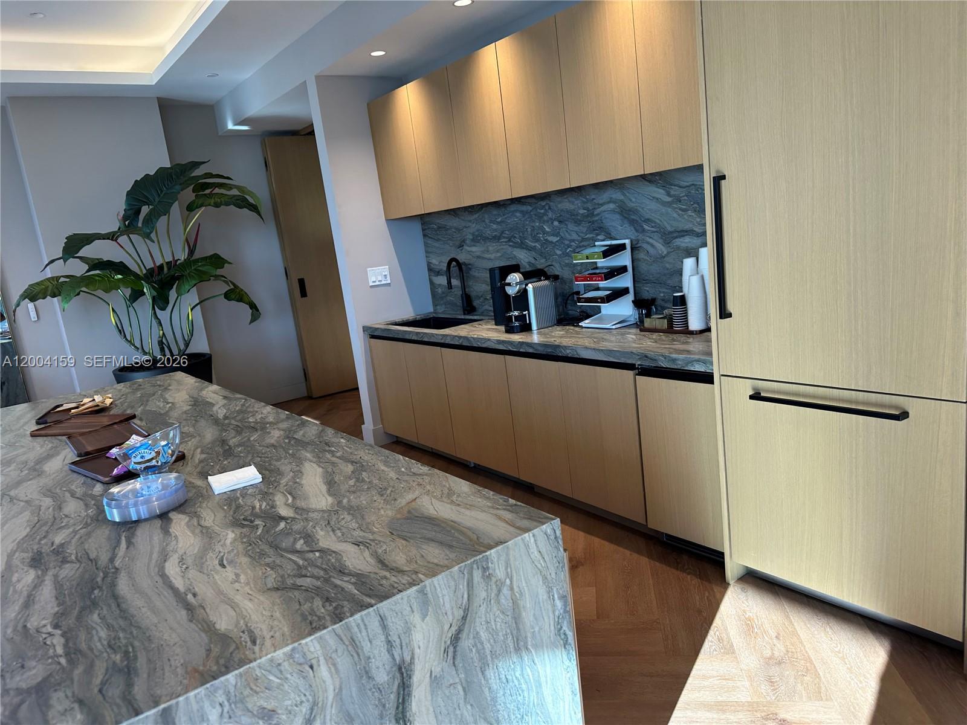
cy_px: 362
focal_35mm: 24
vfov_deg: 56.8
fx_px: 670
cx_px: 484
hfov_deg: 71.6
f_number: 1.78
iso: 80
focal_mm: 6.86
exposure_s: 1/120
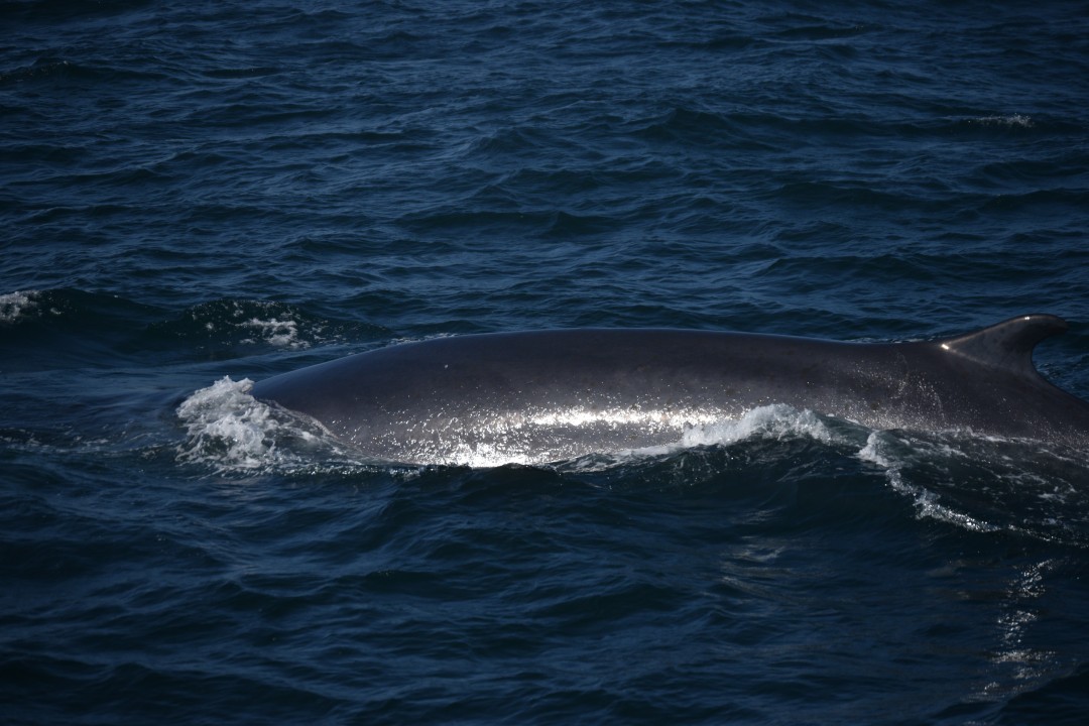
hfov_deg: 10.5
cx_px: 544
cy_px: 363
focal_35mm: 195
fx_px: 5898
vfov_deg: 7.0
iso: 200
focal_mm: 130
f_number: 5
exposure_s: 1/4000
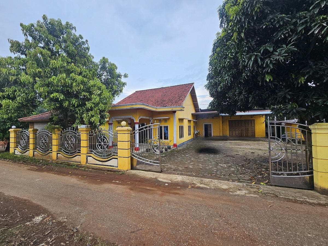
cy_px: 123
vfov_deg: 89.9
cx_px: 164
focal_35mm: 13
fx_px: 123
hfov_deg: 106.2
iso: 50
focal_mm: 2.2
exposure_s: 1/120
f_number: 2.2
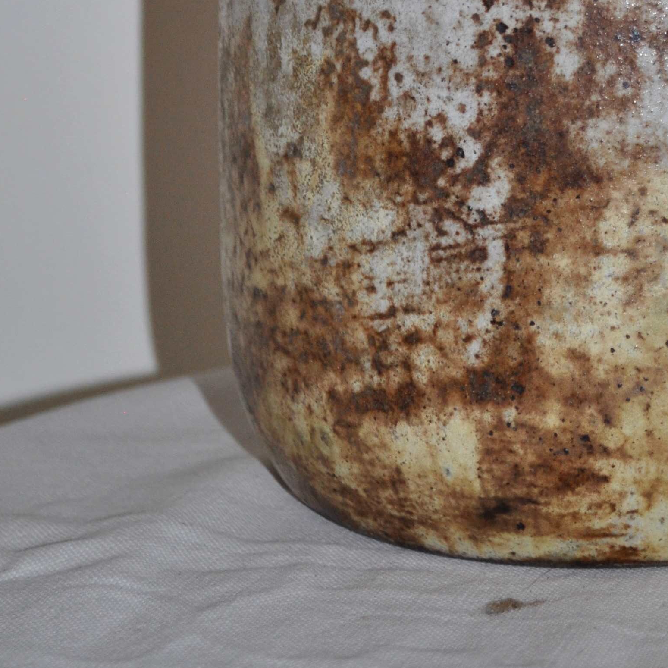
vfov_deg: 11.5
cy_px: -195
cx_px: 612
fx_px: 3231
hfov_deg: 11.7
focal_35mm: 148
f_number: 5.3
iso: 640
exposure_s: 1/60
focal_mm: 42
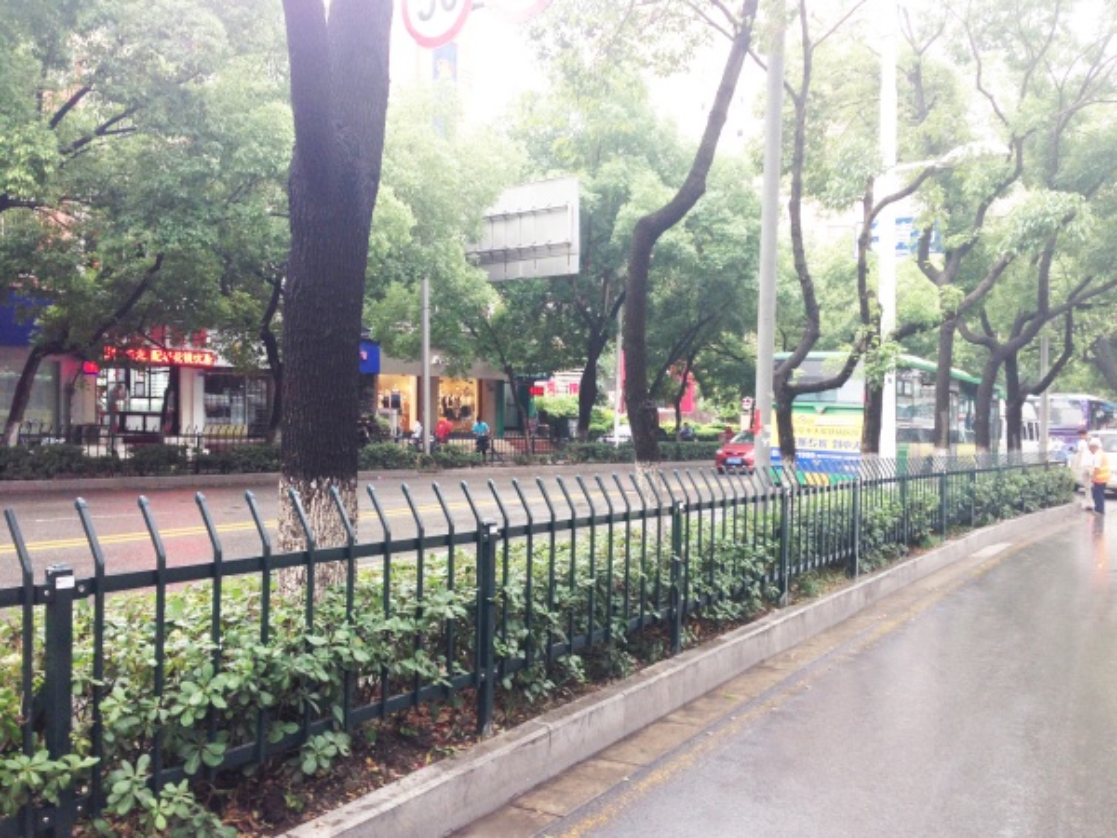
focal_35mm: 33
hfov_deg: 55.4
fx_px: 1065
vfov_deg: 42.9
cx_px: 558
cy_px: 419
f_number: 2.4
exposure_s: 1/40
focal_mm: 4.12
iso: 50
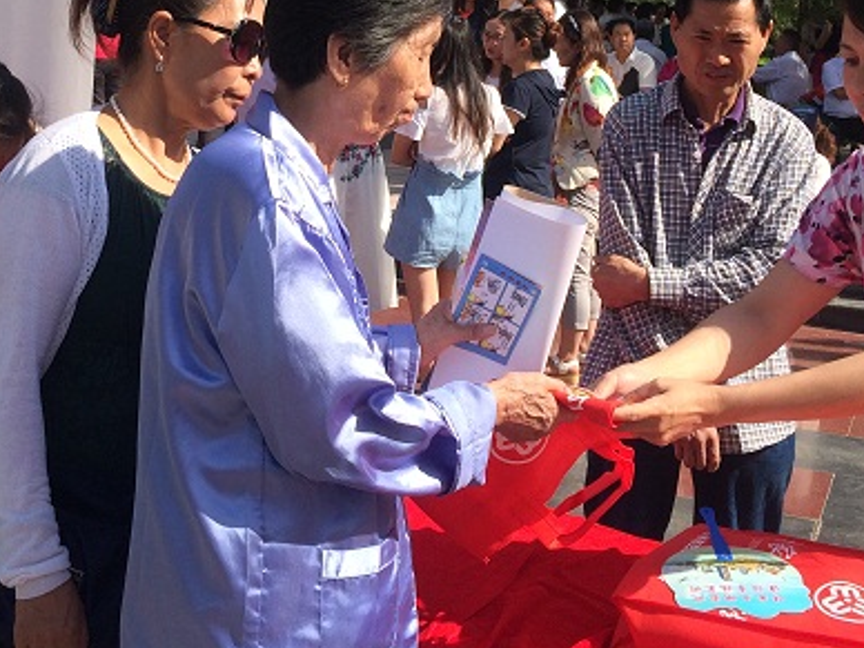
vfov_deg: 23.5
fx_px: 1523
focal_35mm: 61
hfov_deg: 31.6
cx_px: 332
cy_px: 85
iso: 32
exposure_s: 1/1325
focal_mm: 4.15
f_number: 2.2
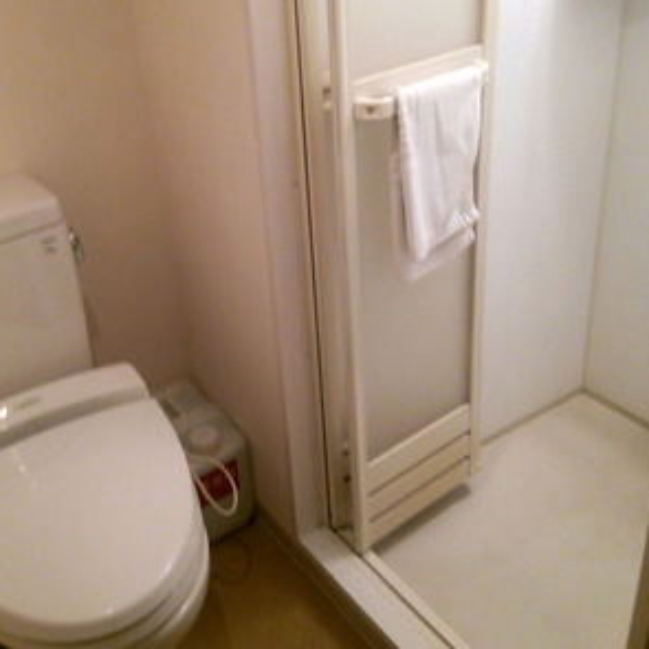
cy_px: 279
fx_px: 764
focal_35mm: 36
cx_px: 326
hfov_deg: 46.0
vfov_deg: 45.9
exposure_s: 1/44
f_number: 1.94
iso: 125
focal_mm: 4.06
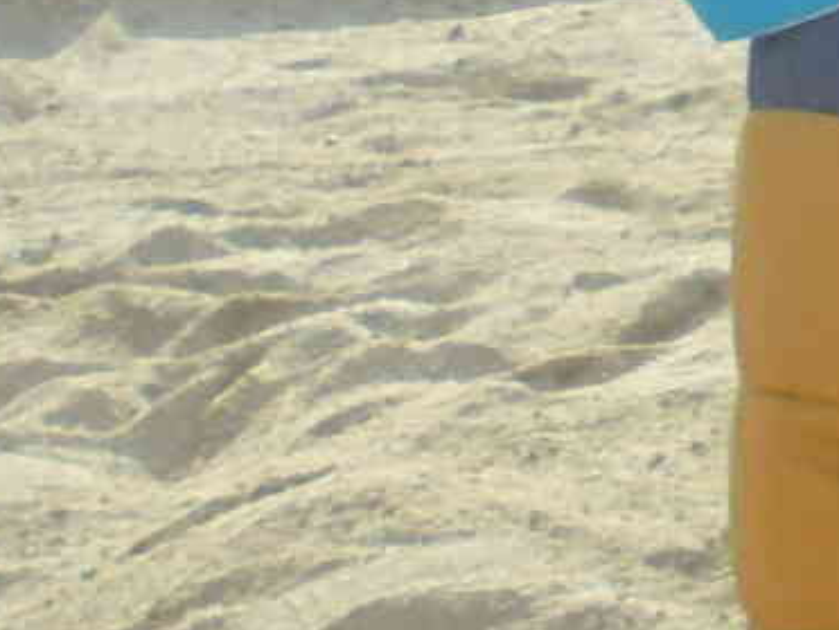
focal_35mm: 202
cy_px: 266
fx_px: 4896
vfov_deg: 7.4
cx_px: 2352
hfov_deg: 8.5
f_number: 3.7
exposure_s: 1/500
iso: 100
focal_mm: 5.3
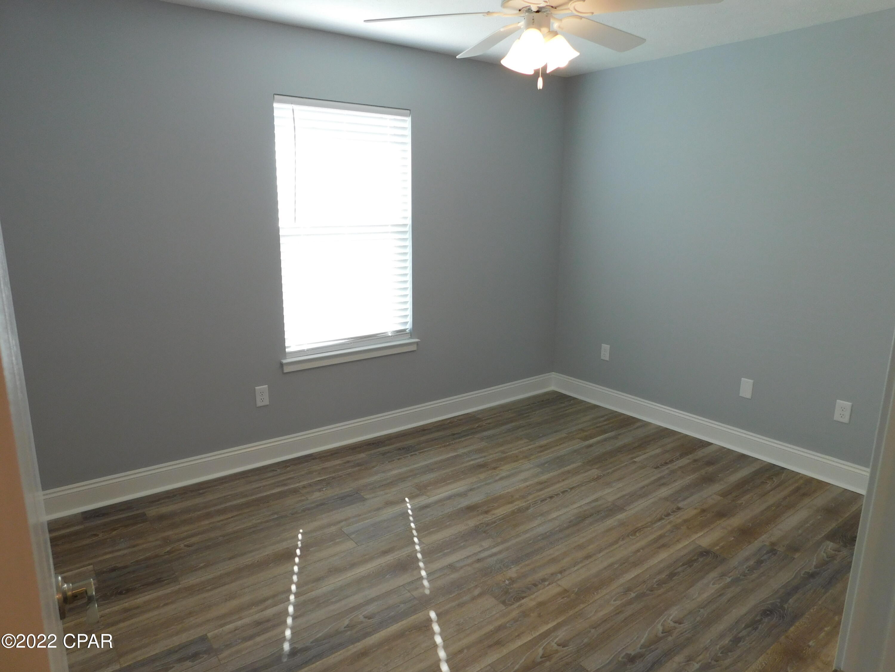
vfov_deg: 58.9
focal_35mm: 23
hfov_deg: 73.9
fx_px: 595
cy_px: 336
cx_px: 448
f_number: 3
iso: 125
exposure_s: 1/80
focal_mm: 4
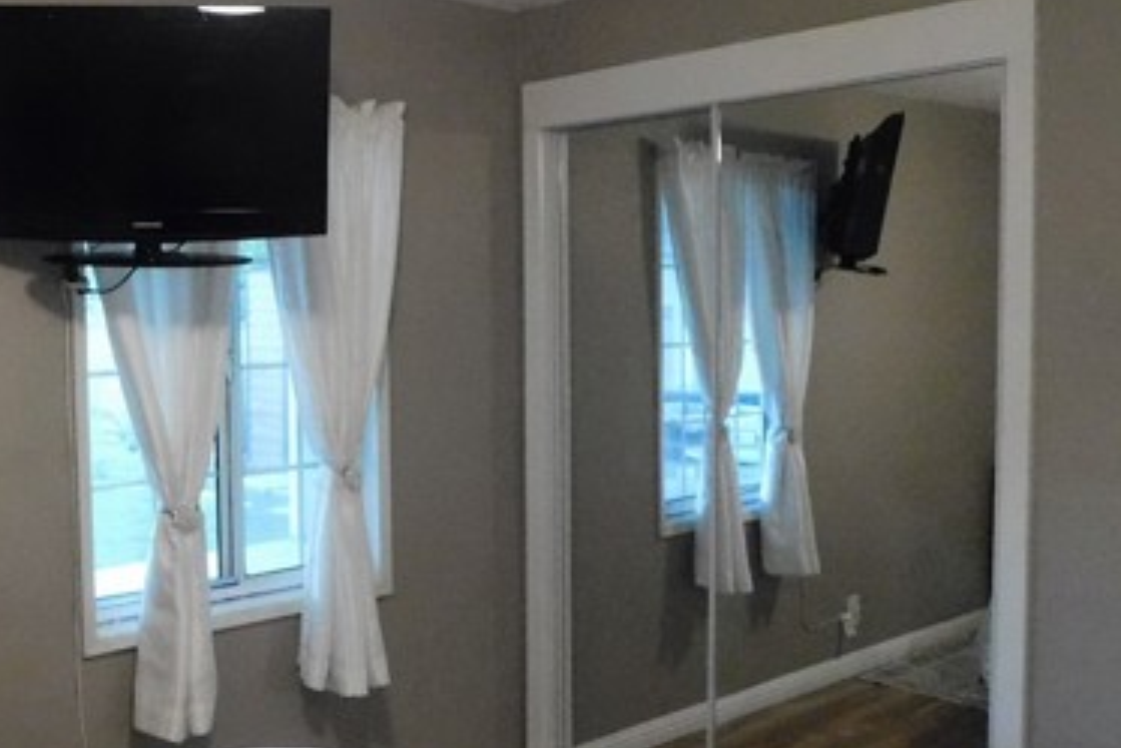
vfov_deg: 32.7
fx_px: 1277
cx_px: 264
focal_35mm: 41
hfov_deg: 45.5
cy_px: 357
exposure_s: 1/50
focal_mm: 4
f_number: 3
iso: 1600
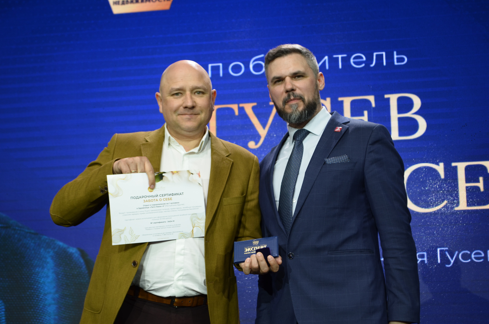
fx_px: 990
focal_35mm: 73
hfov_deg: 27.8
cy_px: 164
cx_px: 243
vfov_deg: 18.6
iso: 400
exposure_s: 1/60
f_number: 5.3
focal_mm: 48
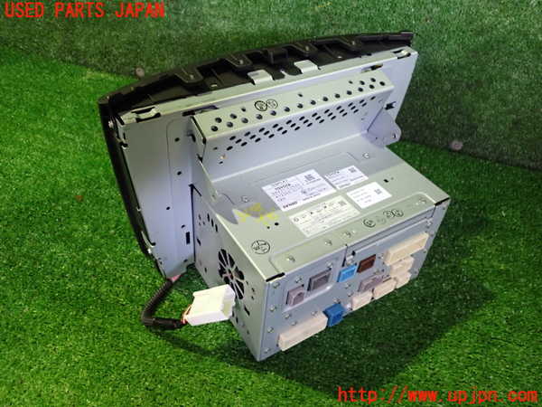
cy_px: 204
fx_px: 470
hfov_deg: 60.0
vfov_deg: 46.8
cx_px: 271
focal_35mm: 30
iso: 640
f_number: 2.3
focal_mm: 5.4
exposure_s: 1/30
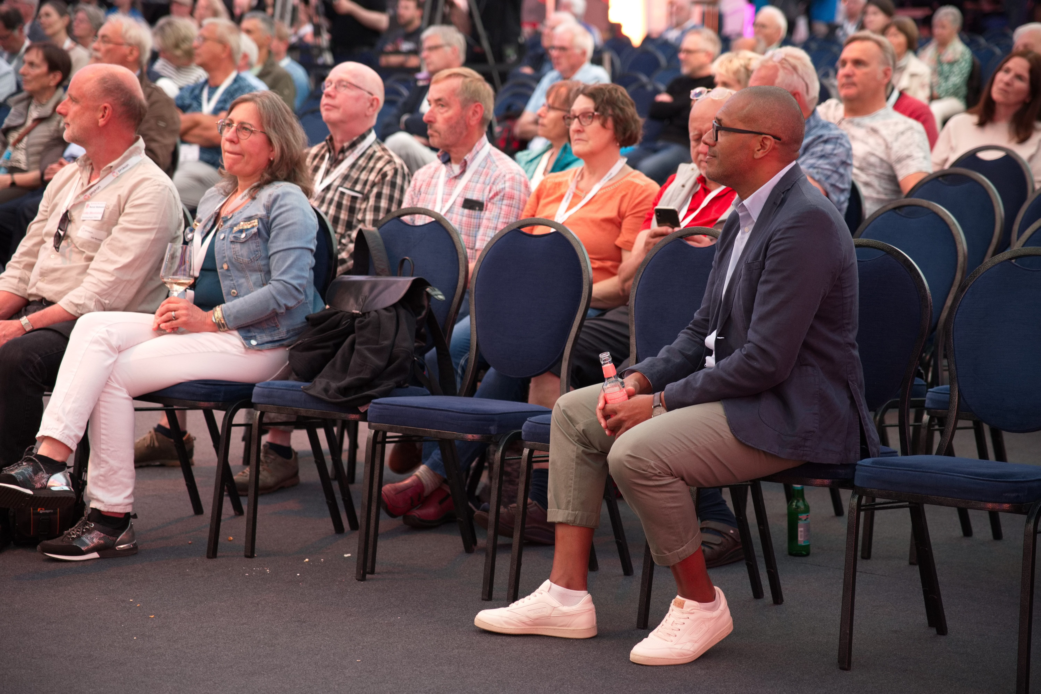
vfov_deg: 13.0
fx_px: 3036
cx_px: 520
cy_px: 347
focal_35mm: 105
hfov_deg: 19.5
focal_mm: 105
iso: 1600
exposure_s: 1/125
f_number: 4
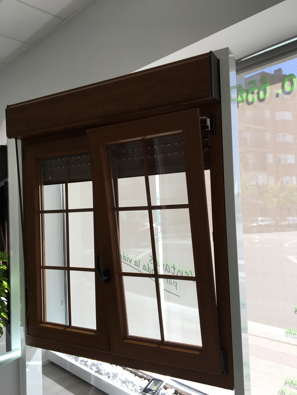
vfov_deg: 61.7
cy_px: 198
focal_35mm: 29
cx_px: 148
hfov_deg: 48.2
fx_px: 332
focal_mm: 4.15
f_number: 2.2
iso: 25
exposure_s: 1/101
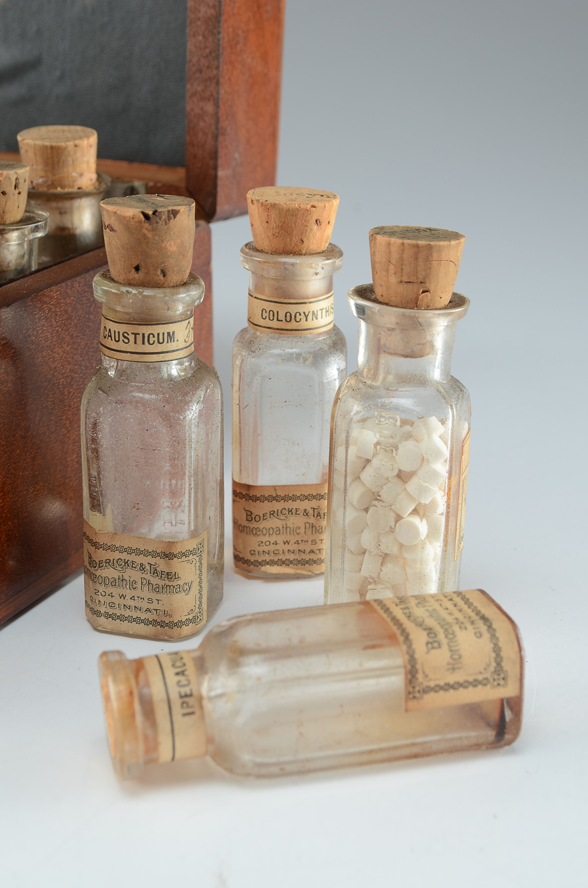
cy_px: 444
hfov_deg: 21.5
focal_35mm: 63
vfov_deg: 32.0
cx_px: 294
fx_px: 1550
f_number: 10
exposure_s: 1/80
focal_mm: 42
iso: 100
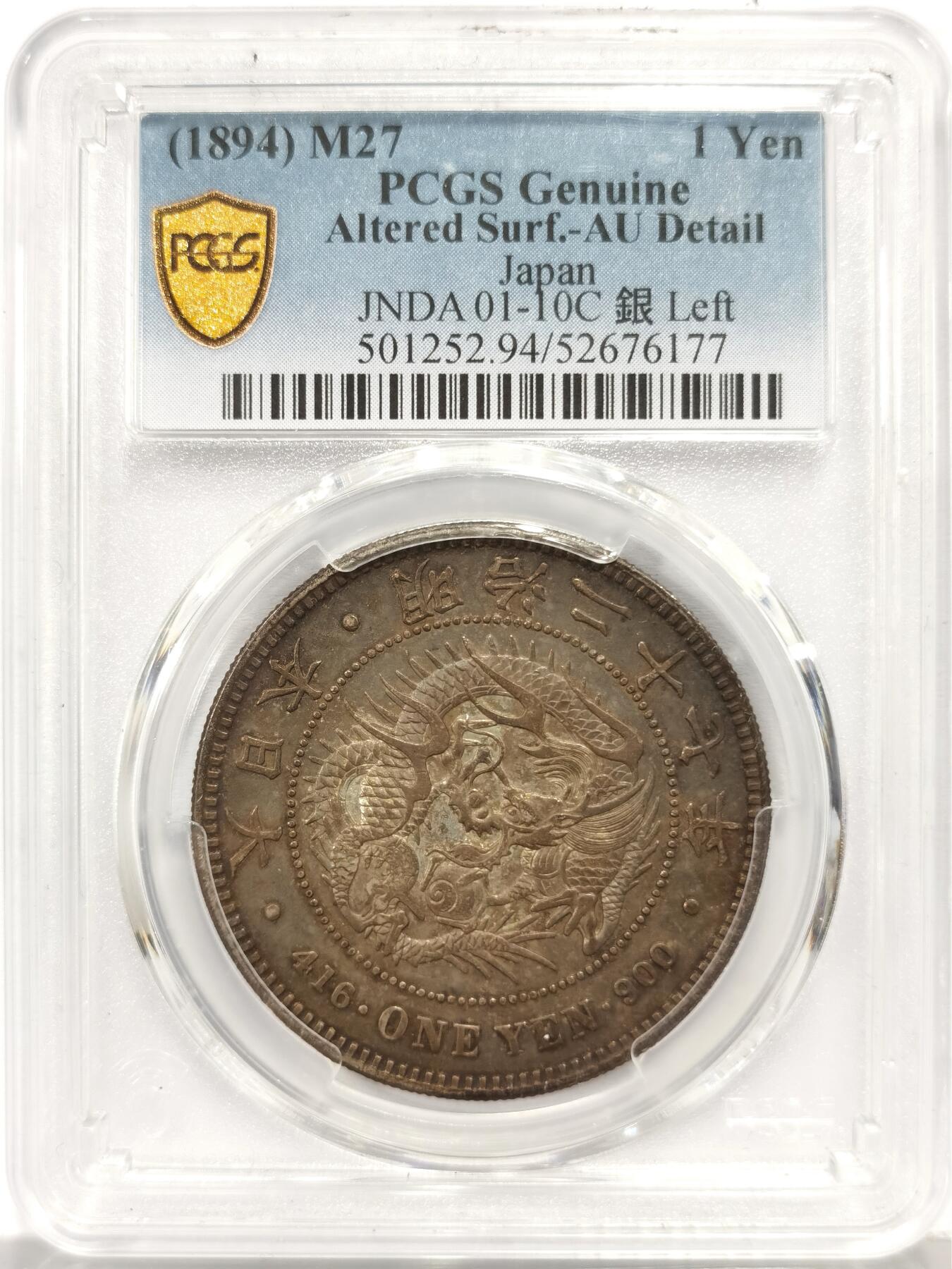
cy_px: 634
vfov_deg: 35.5
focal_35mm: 54
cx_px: 476
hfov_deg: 27.0
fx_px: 1980
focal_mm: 5.56
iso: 160
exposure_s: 1/100
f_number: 16
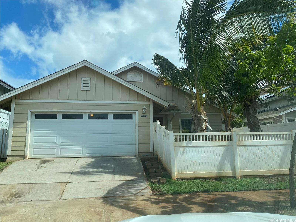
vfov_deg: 53.1
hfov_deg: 67.3
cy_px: 111
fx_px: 222
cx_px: 148
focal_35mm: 26
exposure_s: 1/2463
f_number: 1.8
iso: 32
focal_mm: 4.25
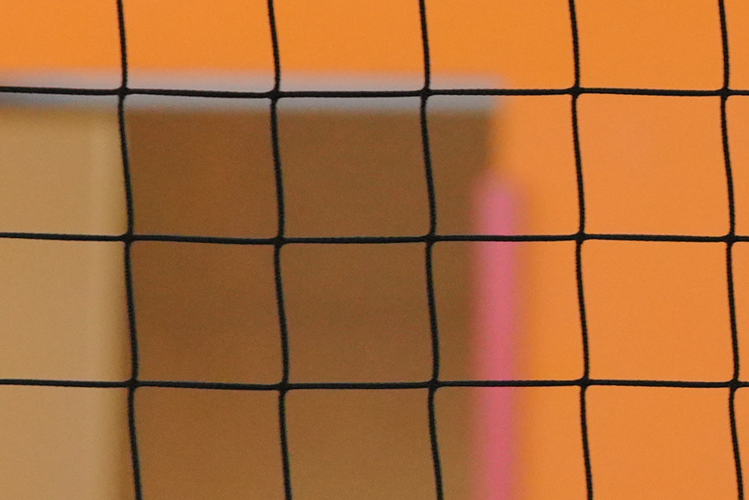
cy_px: 150
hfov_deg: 3.0
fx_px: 14209
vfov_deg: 2.0
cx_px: 1625
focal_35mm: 683
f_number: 3.2
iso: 1600
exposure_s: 1/640
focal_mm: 125
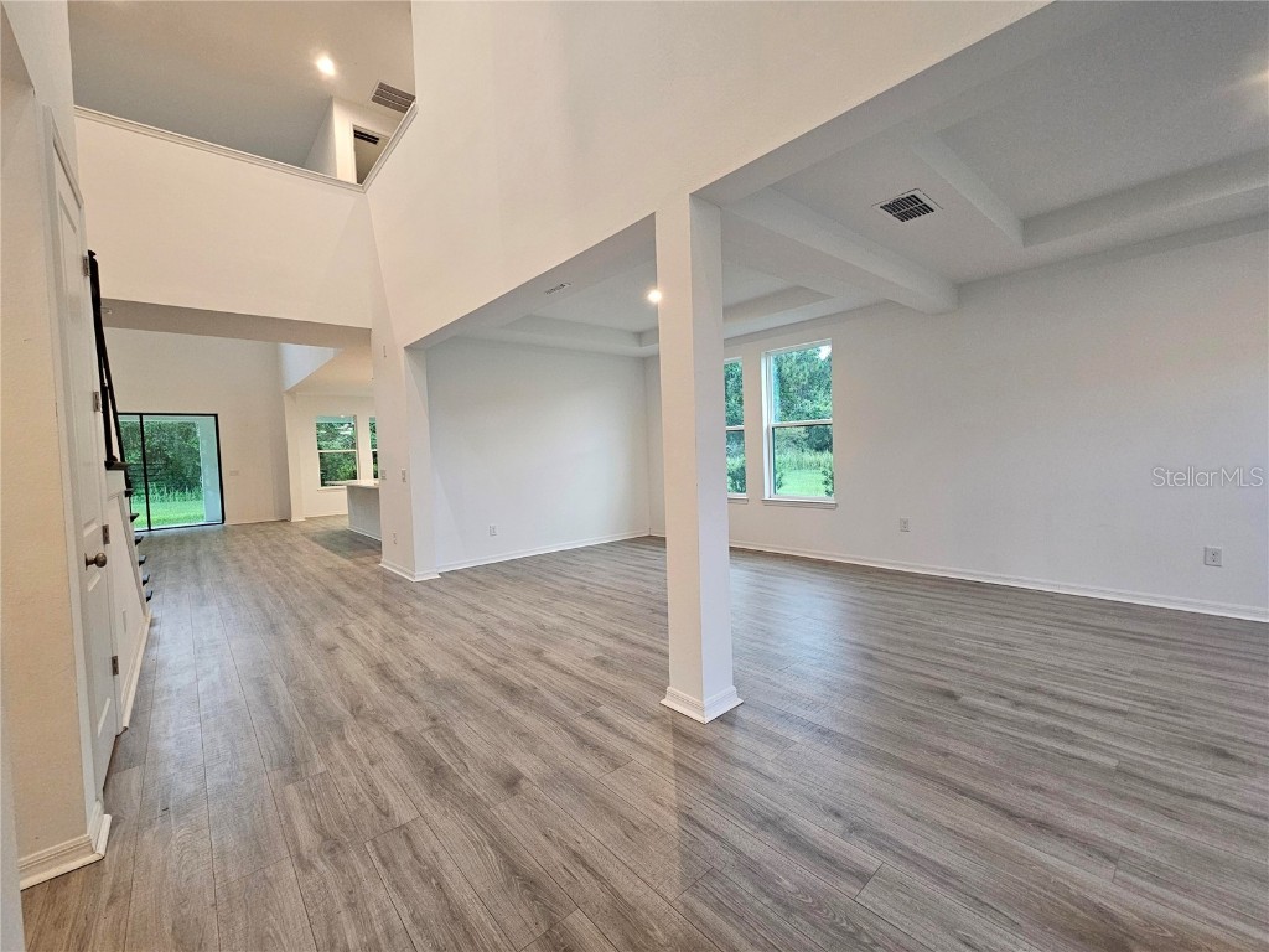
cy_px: 476
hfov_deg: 106.2
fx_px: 477
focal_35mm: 13
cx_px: 634
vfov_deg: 89.9
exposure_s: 1/60
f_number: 2.2
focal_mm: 2.2
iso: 320
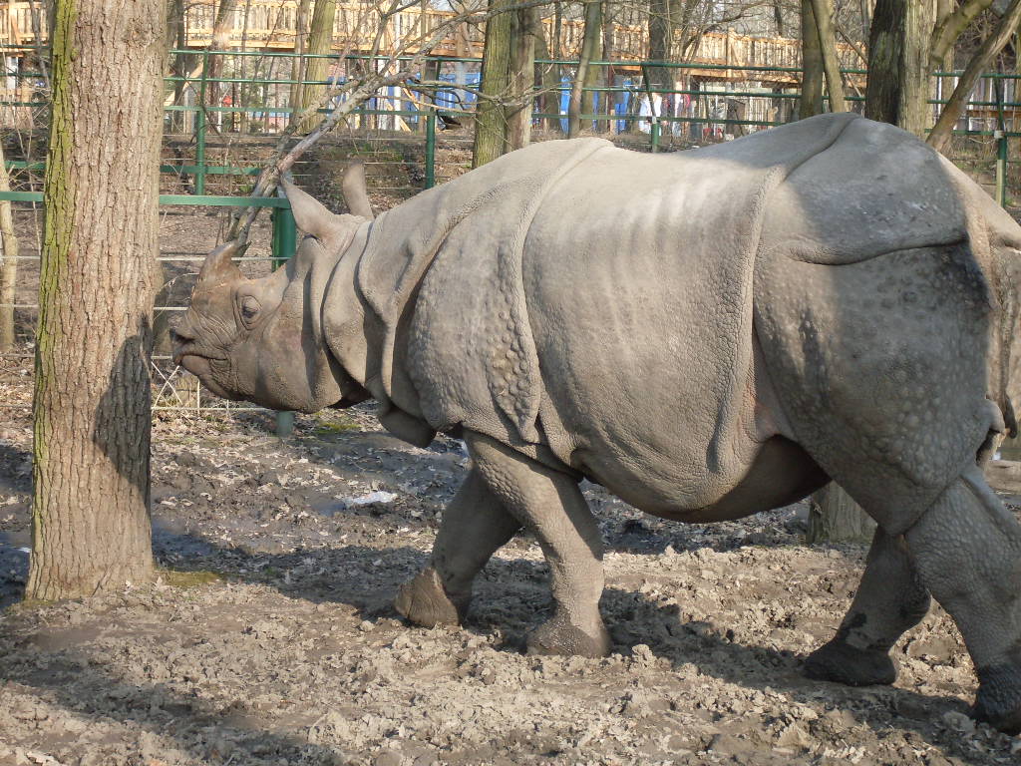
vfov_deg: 13.0
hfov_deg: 17.3
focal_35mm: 114
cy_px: 383
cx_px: 510
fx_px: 3362
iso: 100
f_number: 5.2
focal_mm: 18.9
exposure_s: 1/125
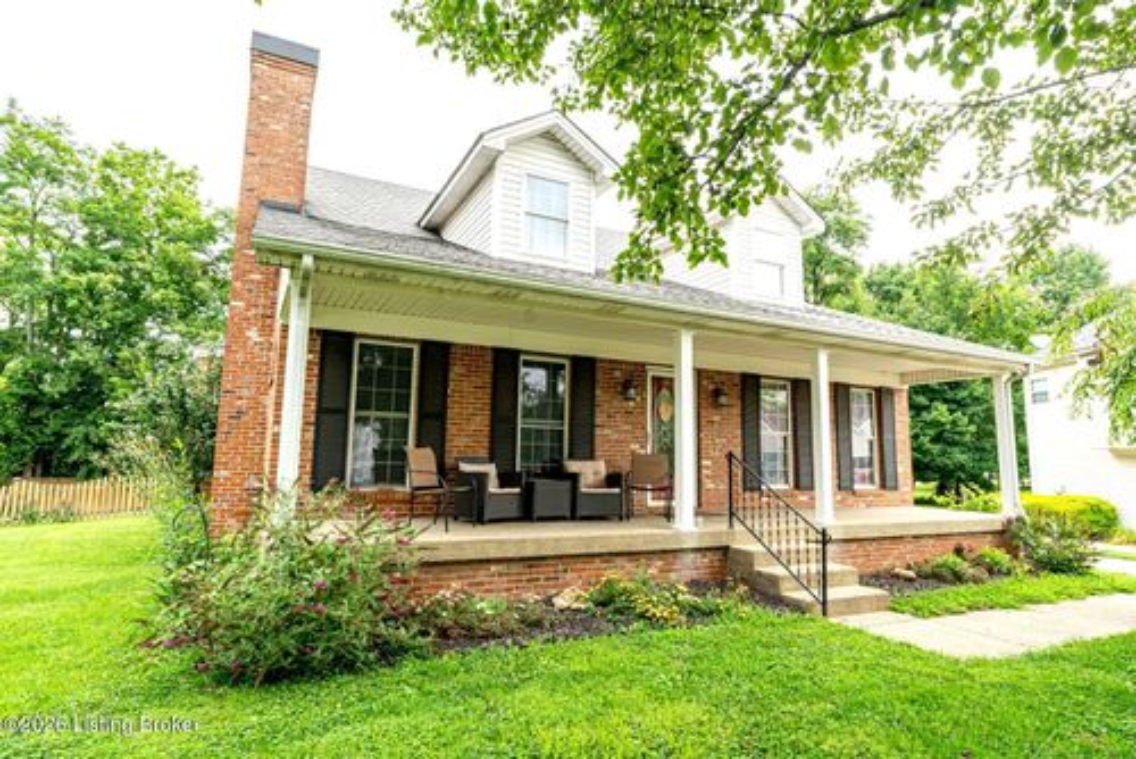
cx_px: 568
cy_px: 380
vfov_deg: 62.0
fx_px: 631
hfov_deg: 83.9
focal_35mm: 20
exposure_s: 1/250
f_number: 7.1
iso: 320
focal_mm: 20
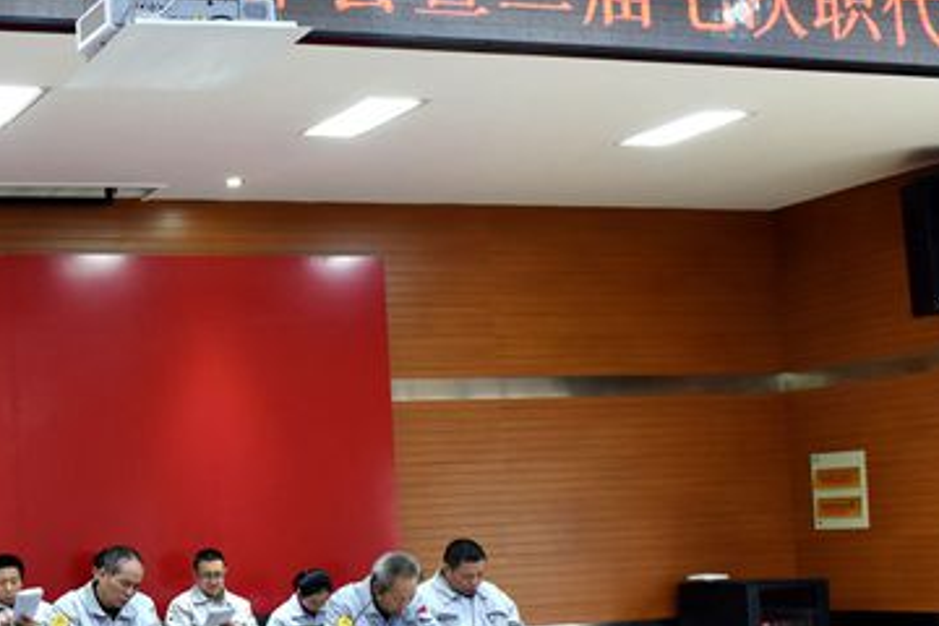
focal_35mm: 60
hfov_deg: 29.9
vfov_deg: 22.3
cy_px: 511
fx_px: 1565
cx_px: -104
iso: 1000
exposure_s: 1/40
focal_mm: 24
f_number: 5
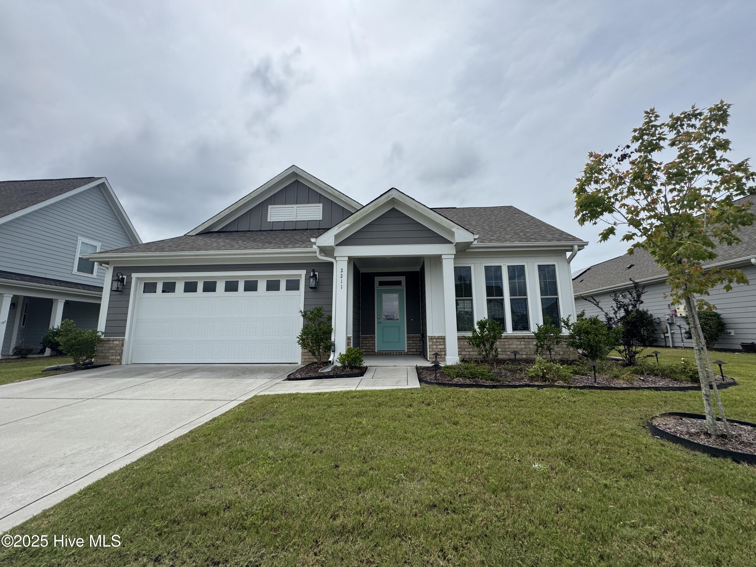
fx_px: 306
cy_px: 284
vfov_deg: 85.7
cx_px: 378
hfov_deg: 102.1
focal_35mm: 14
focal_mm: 2.22
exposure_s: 1/2985
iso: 50
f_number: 2.2
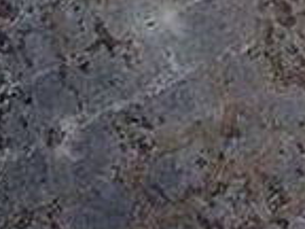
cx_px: 861
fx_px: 2071
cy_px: -103
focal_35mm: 235
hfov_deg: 7.5
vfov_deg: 6.3
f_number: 4.3
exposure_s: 1/200
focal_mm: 5.8
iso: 50
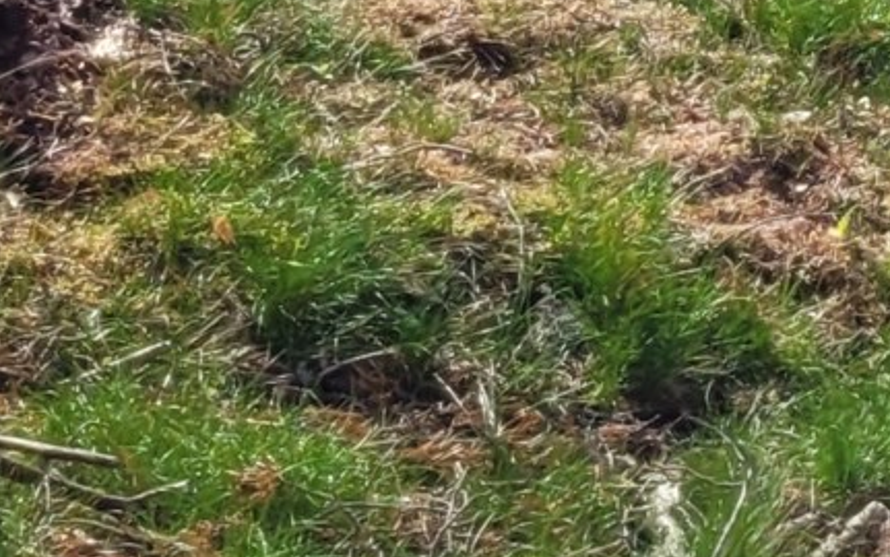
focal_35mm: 184
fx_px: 4466
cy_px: -1516
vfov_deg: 6.2
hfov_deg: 11.2
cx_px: 937
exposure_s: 1/2163
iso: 40
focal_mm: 5.4
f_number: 1.8
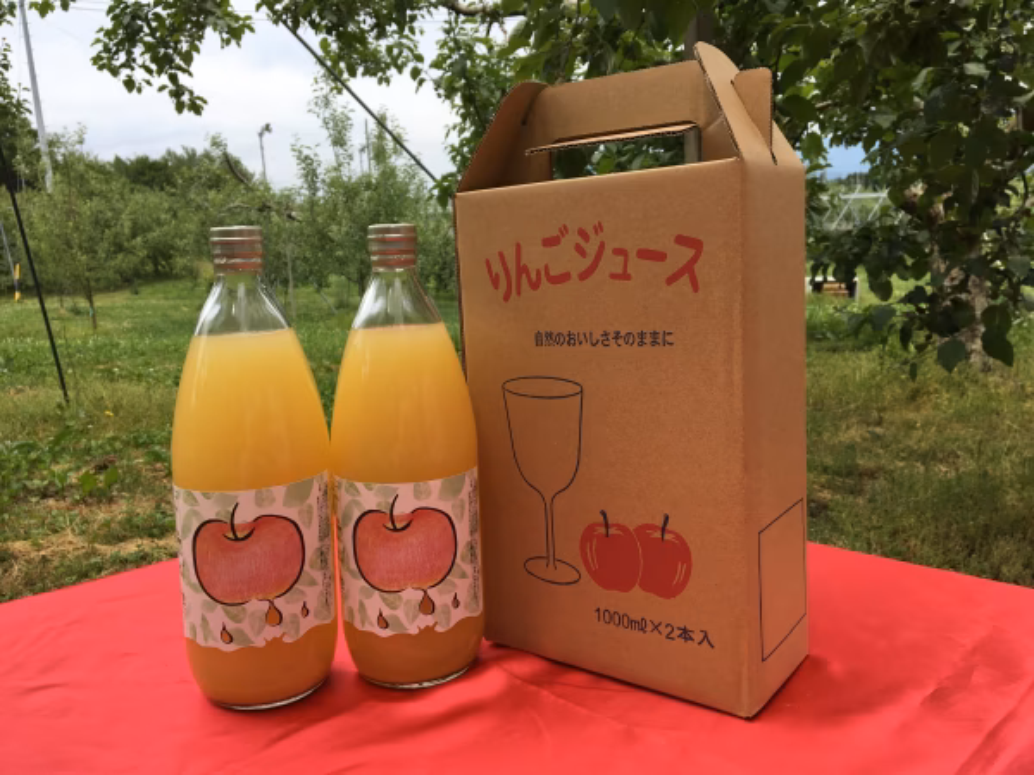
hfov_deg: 61.7
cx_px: 517
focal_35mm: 29
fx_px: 866
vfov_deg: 48.2
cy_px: 388
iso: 25
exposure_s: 1/1026
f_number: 2.2
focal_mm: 4.15
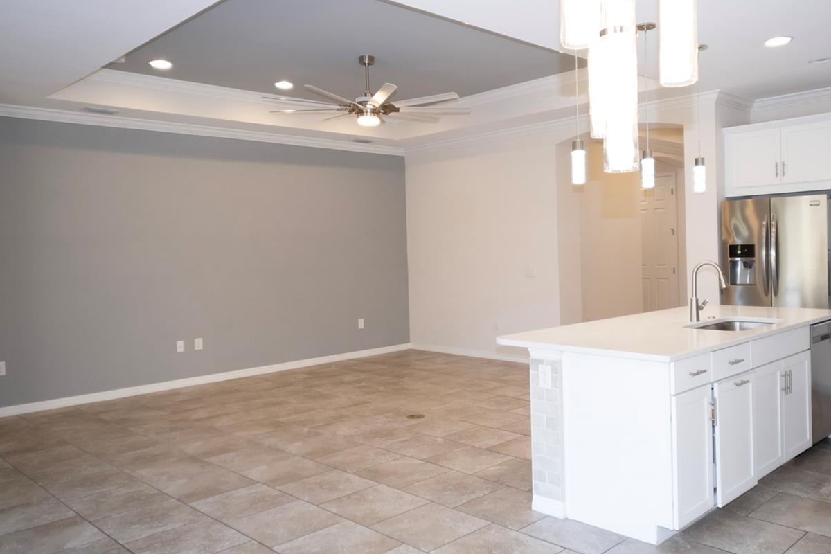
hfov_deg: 65.3
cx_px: 465
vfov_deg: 46.4
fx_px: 646
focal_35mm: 28
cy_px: 267
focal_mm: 14
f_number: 3.5
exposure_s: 1/60
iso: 500
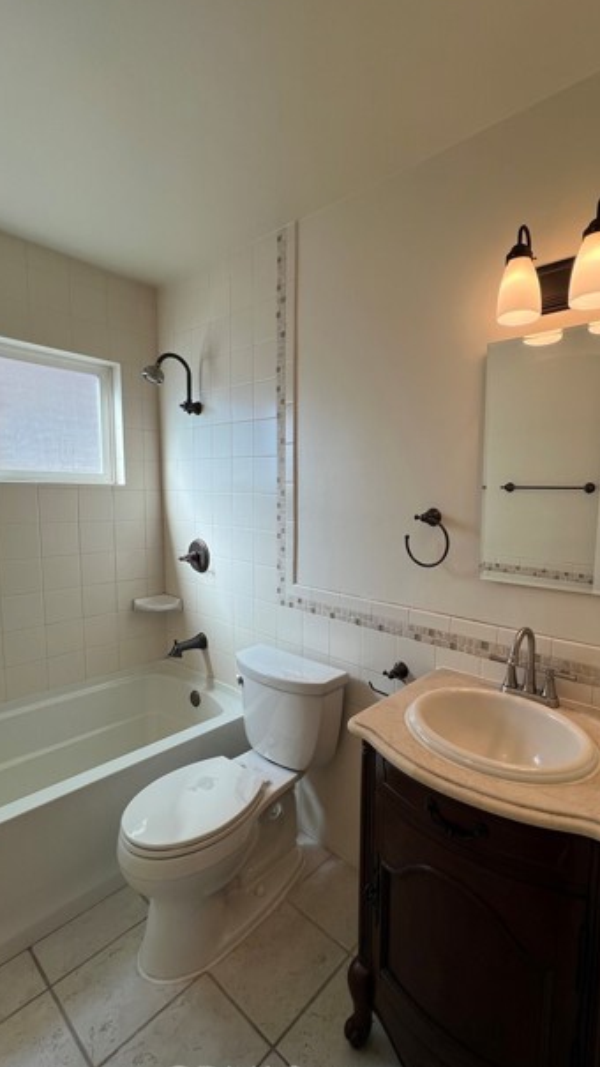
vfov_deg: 103.0
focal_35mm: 15
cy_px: 542
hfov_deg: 69.5
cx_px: 374
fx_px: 424
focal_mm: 1.57
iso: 40
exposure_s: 1/120
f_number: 1.8
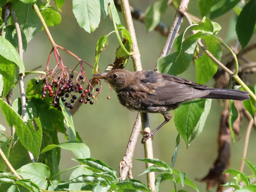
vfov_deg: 1.9
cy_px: 96
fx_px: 5916
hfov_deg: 2.5
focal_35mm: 800
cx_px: 128
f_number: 6.3
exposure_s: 1/1600
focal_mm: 400
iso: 1250
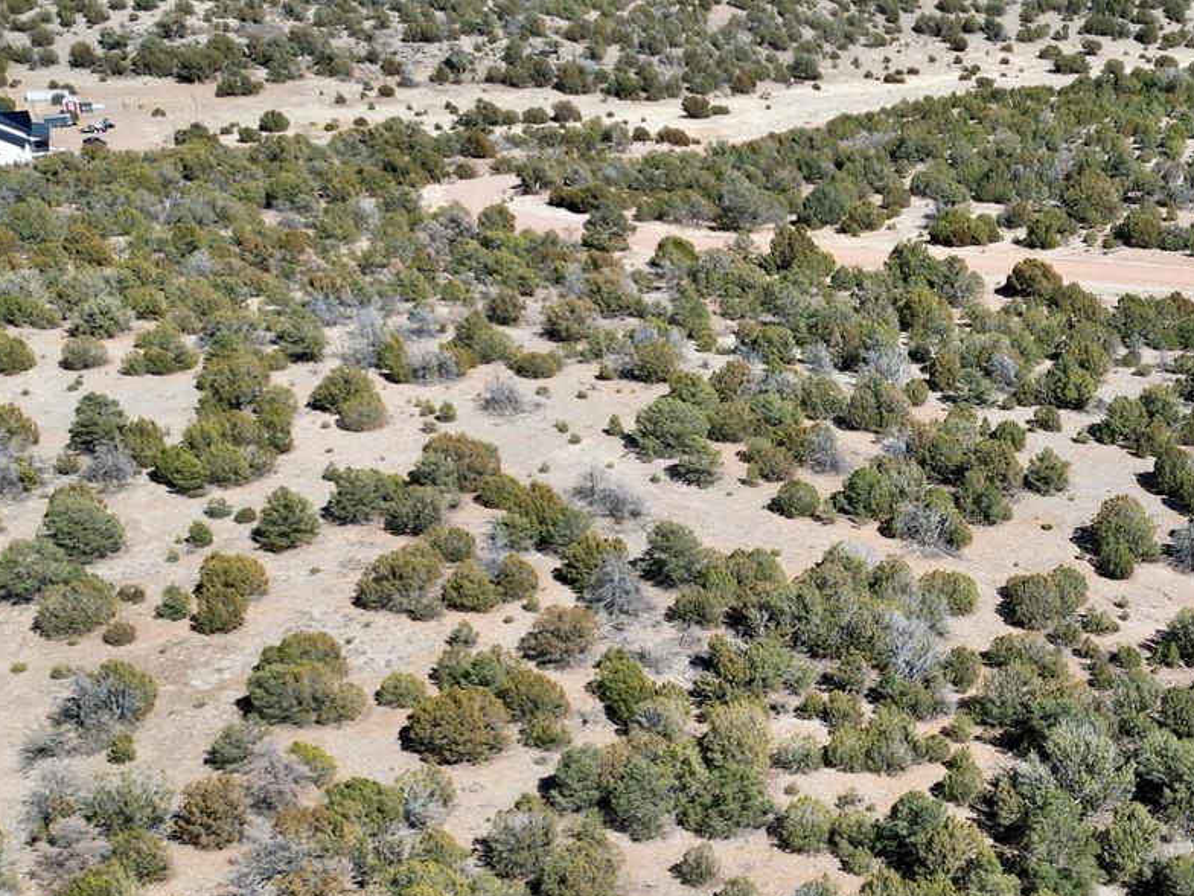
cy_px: 488
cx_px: 1043
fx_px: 1690
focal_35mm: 49
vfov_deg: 29.7
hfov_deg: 36.8
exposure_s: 1/2500
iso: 150
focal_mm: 6.72
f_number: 1.7
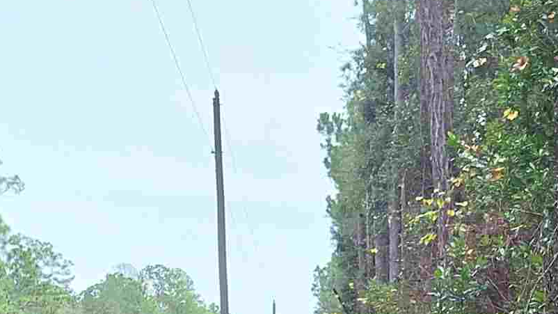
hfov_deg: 19.7
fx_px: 1420
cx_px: 799
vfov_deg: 11.7
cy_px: 547
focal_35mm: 96
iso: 40
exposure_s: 1/368
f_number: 1.8
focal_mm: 5.54
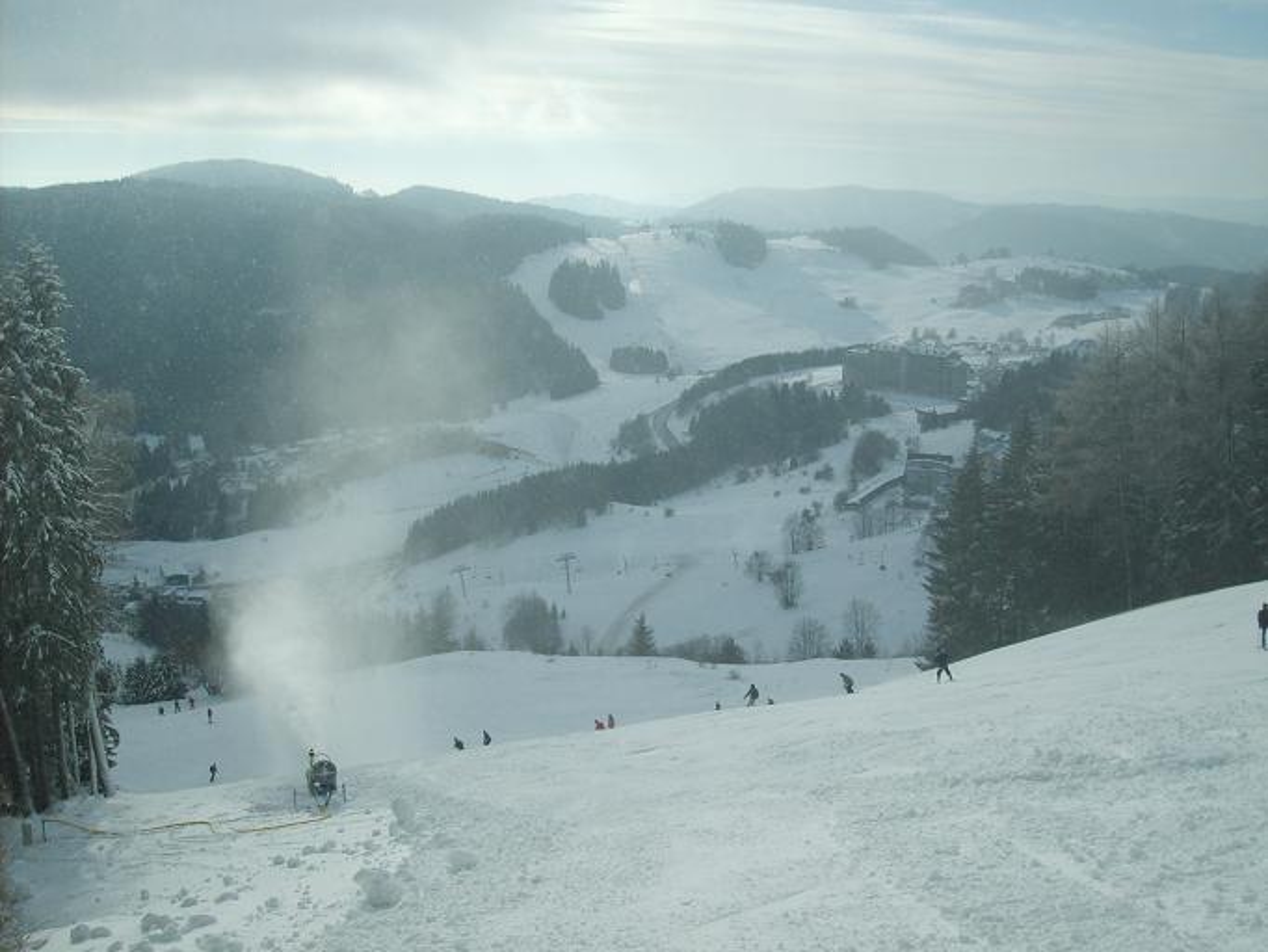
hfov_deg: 43.8
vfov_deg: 33.6
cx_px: 634
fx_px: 1576
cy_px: 476
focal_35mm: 43
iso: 50
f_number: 7.7
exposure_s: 1/350
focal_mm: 7.2
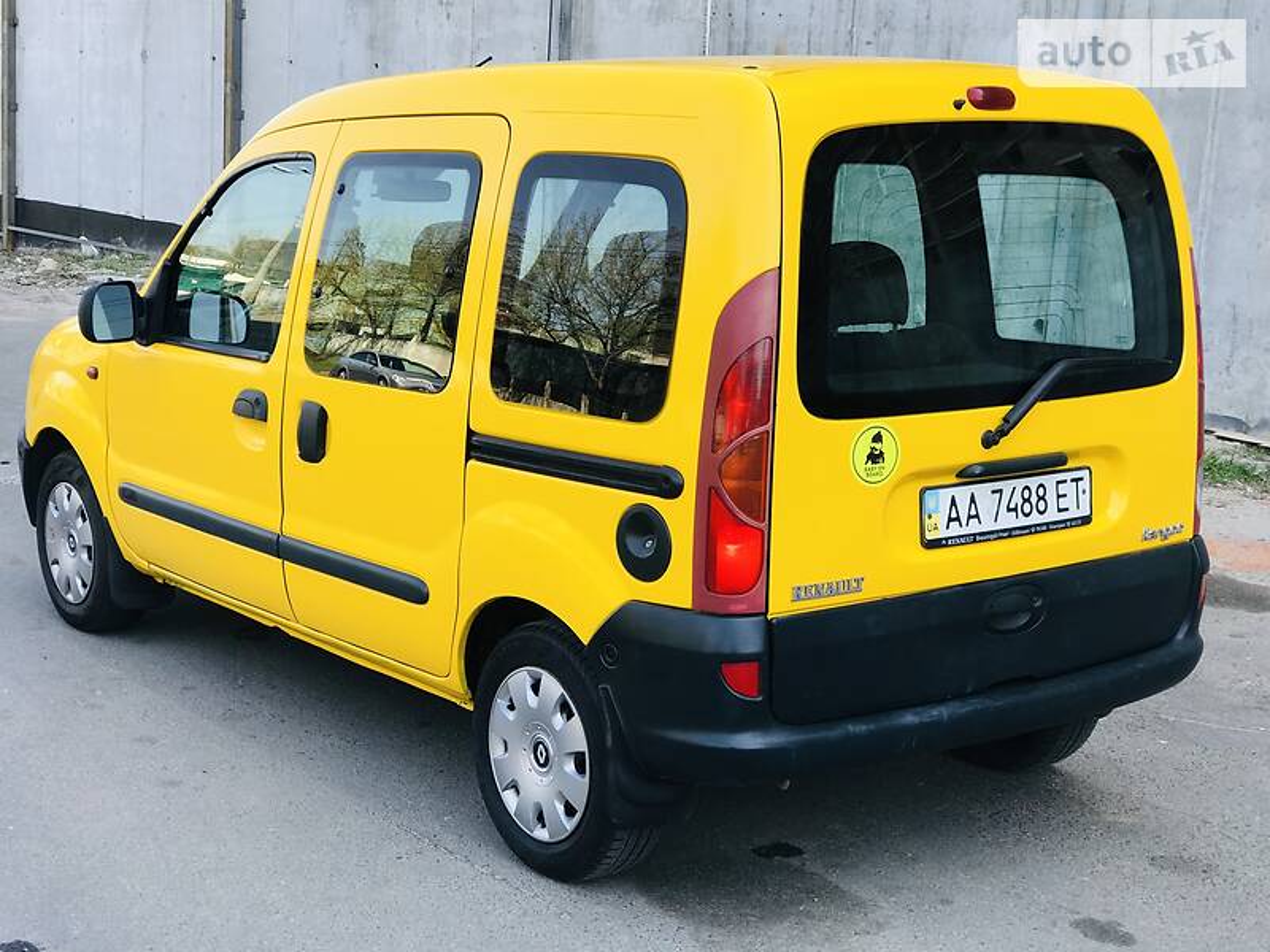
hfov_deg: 33.8
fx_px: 2091
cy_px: 476
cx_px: 635
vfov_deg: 25.7
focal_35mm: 57
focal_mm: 6.6
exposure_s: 1/128
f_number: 2.8
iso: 20
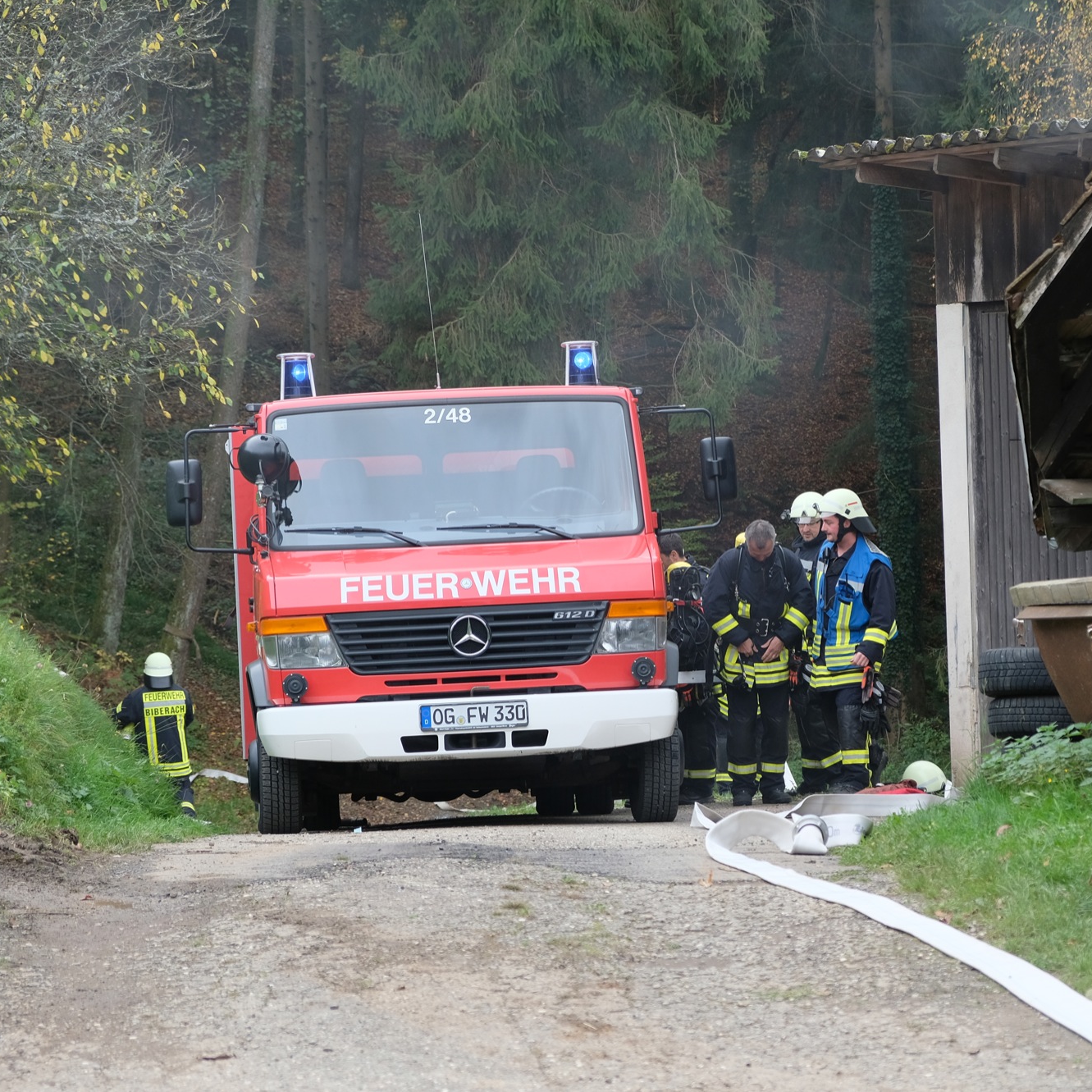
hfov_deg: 16.4
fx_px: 3783
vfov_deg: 16.4
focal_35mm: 106
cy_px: 546
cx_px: 717
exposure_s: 1/320
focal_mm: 55
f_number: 4
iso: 400
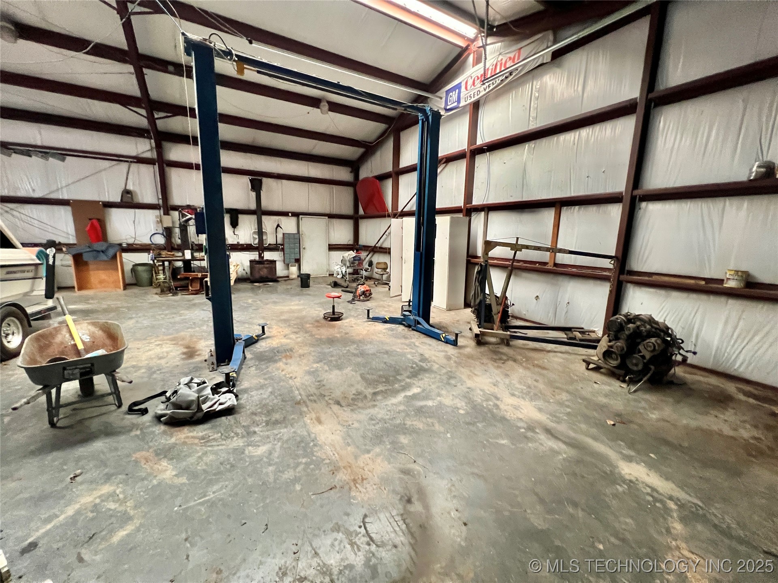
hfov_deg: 106.2
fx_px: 292
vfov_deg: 89.9
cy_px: 292
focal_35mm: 13
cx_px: 389
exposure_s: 1/60
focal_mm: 1.57
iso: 640
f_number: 1.8
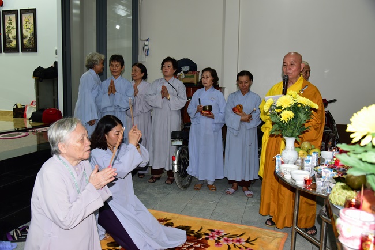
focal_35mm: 30
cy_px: 125
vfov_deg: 43.6
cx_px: 188
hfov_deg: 61.9
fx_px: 313
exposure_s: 1/60
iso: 1000
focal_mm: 30
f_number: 4.5
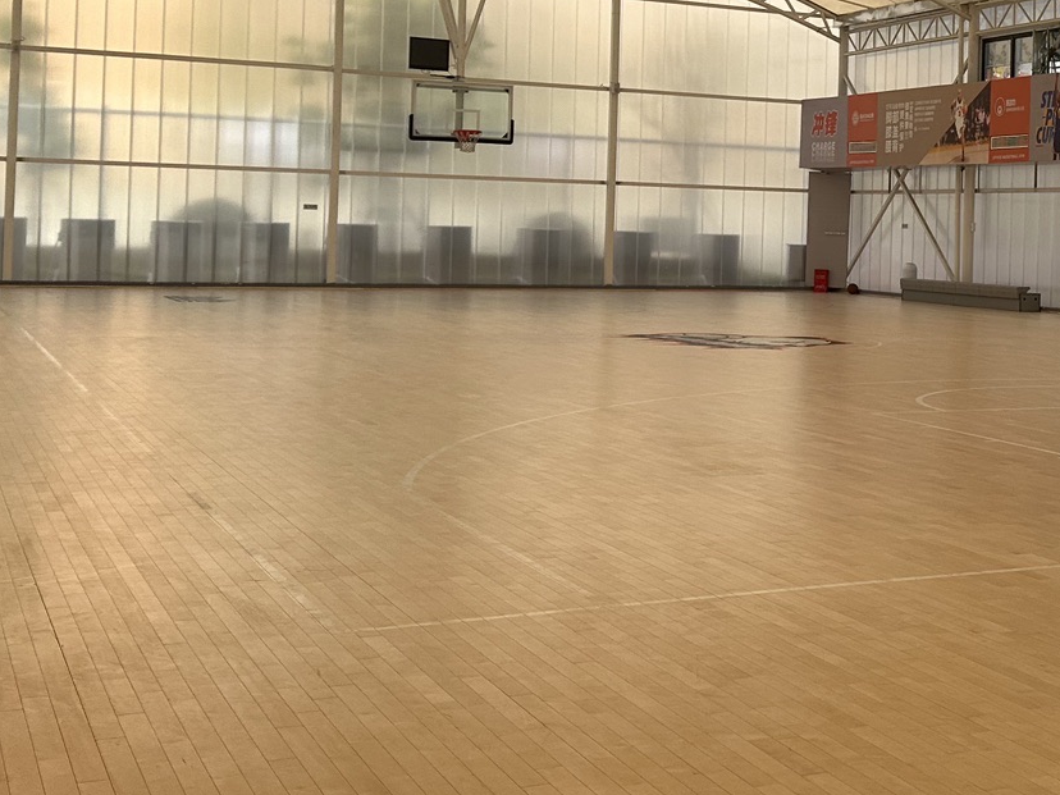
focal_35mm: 58
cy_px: 192
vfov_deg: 24.9
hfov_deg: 31.6
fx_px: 1776
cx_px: 967
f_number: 1.78
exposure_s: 1/1393
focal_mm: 6.86
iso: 80
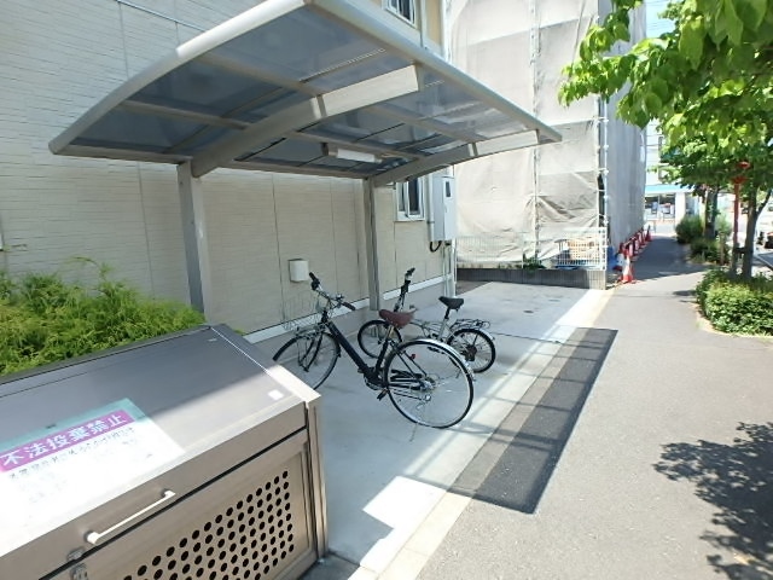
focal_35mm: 21
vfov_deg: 63.4
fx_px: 469
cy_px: 290
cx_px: 386
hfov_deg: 79.0
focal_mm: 3.7
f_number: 3.5
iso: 125
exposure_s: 1/320
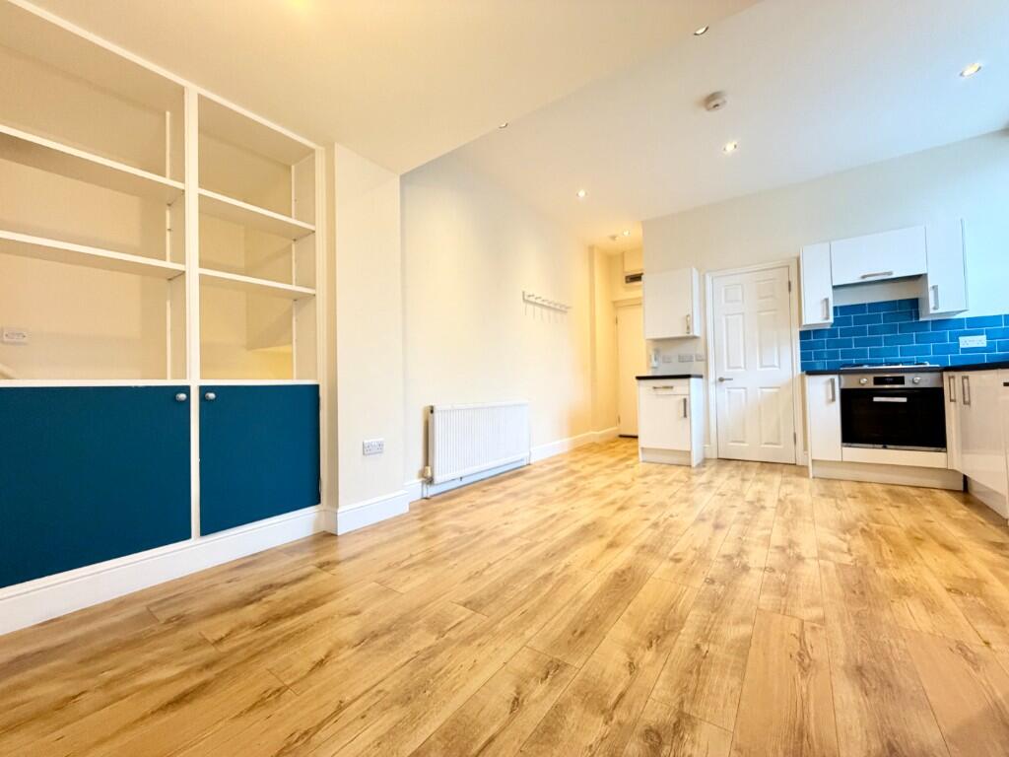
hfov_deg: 102.1
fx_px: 408
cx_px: 504
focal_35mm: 14
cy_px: 378
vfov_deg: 85.7
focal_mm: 2.22
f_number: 2.2
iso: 400
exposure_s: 1/50
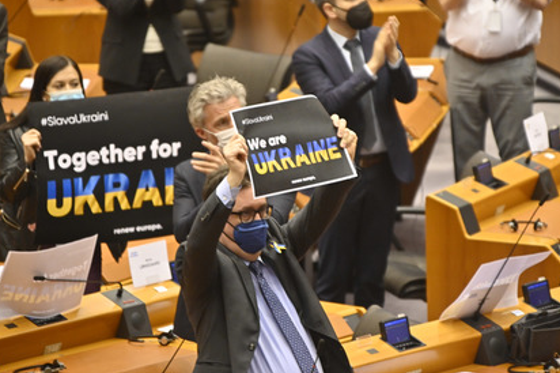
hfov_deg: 5.9
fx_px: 5440
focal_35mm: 350
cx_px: 278
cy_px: 186
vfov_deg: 3.9
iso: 2500
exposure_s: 1/200
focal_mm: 320
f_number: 6.3
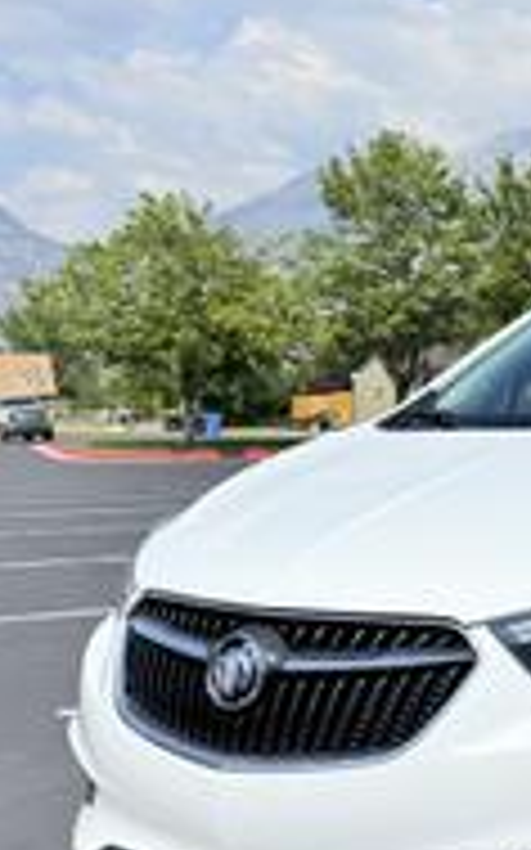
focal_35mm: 68
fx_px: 1576
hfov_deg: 17.9
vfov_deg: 30.2
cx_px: 693
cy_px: 463
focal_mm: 6.76
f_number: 1.78
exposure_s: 1/10309
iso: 80
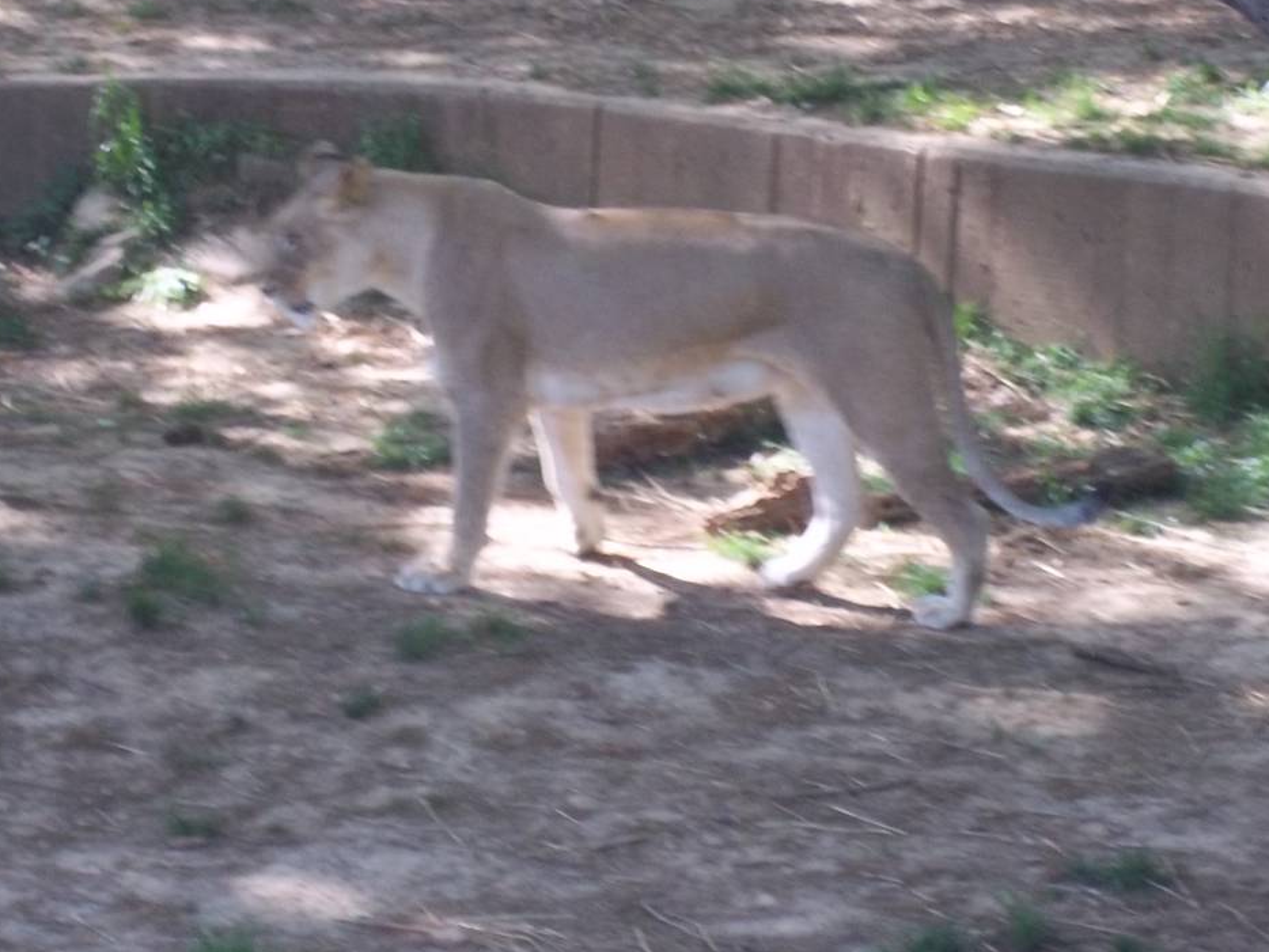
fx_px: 6784
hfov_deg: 10.7
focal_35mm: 185
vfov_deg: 8.0
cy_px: 315
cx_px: 599
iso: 160
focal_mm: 19.5
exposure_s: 1/50
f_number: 5.6
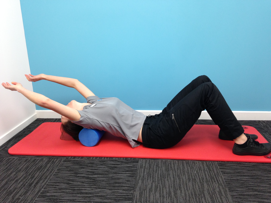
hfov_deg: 55.4
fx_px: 258
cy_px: 102
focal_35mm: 33
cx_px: 136
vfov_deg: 42.9
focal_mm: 4.12
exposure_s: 1/20
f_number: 2.4
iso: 100
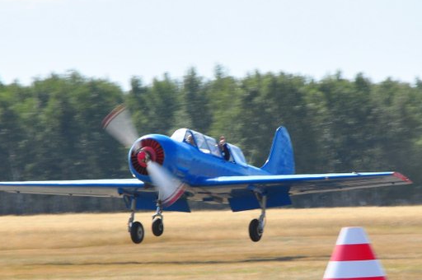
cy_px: 197
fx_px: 4390
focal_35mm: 375
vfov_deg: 3.7
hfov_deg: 5.5
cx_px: 231
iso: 200
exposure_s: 1/160
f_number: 8
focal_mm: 125
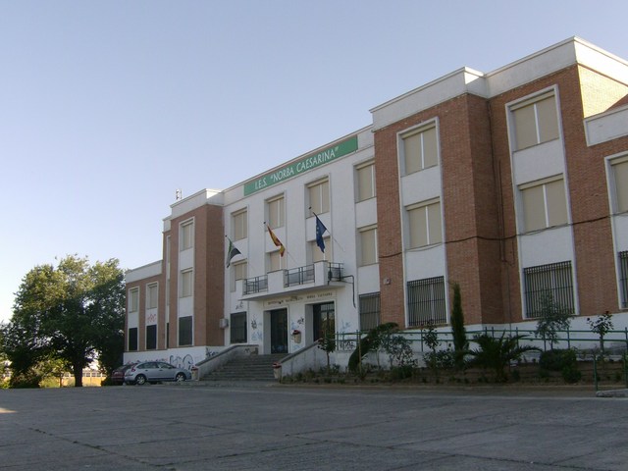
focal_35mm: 36
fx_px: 653
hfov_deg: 51.4
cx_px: 314
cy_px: 236
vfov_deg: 39.7
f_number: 4.7
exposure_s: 1/335
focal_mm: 6
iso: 100
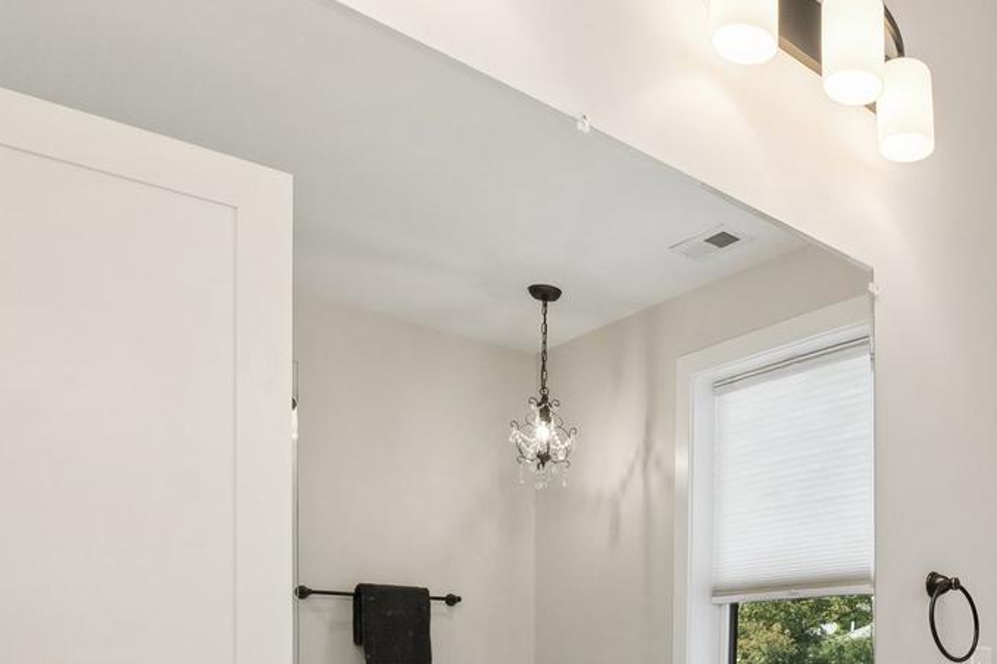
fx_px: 942
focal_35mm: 34
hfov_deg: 49.3
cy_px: 678
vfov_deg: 34.9
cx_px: 912
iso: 800
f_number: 5
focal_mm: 16
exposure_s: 1/125
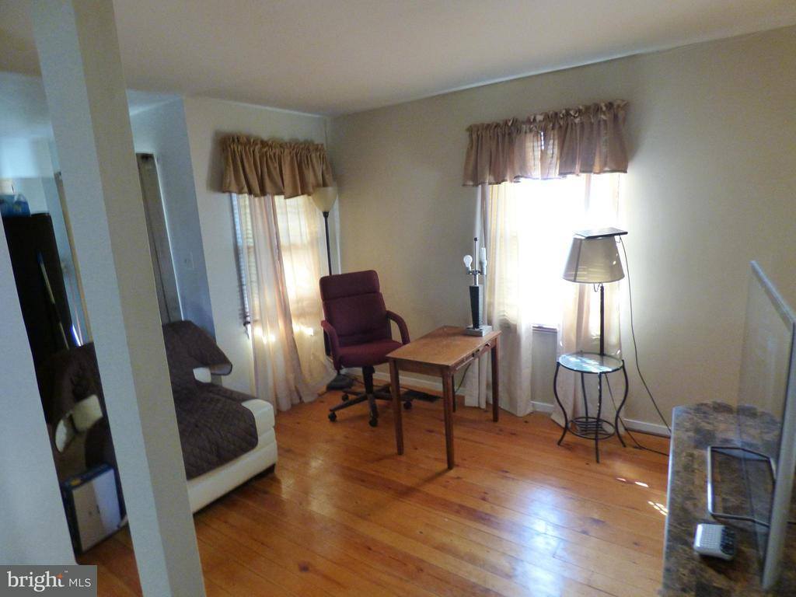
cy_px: 298
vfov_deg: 66.0
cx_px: 398
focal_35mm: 20
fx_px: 460
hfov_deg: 81.7
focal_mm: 3.58
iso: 500
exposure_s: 1/25
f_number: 2.8
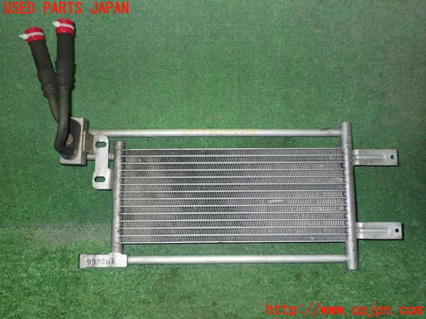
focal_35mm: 32
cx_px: 213
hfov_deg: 56.8
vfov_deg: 44.2
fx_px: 394
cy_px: 160
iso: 800
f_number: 7.1
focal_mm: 5.79
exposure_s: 1/30
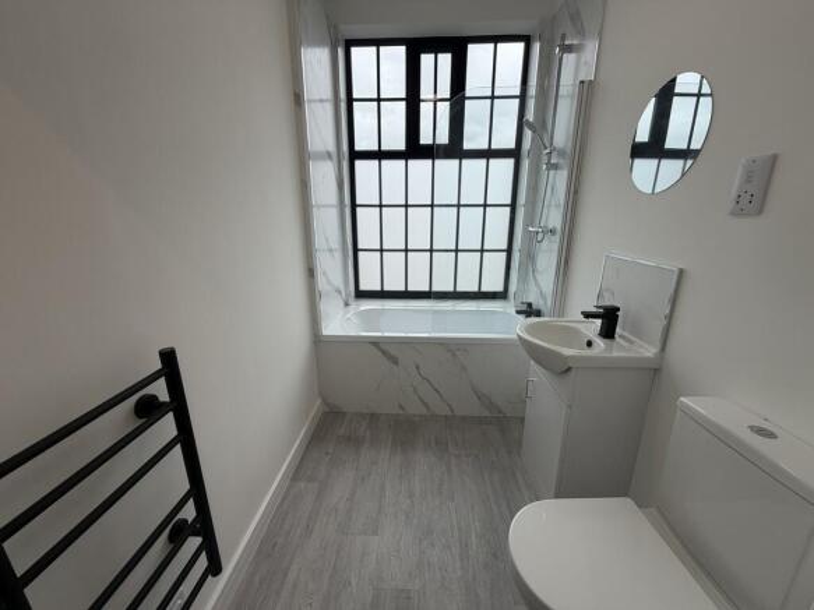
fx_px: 329
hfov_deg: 102.1
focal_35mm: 14
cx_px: 407
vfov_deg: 85.7
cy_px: 305
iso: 40
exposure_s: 1/168
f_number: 2.2
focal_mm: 2.22
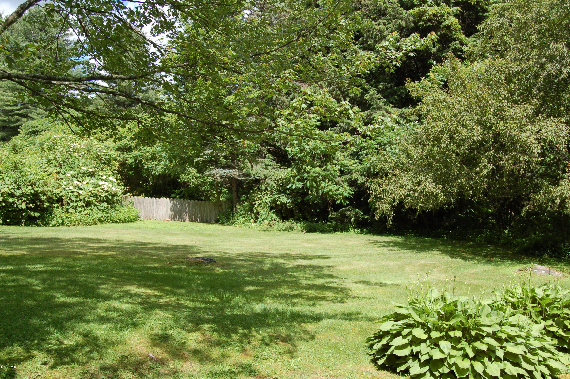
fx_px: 569
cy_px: 190
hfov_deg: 53.2
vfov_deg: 36.8
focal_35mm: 36
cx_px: 285
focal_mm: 24
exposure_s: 1/250
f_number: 8
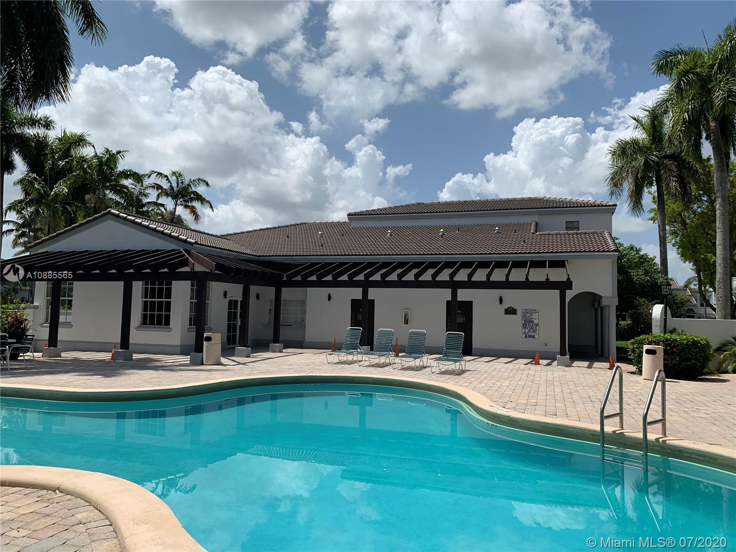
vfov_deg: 53.1
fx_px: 553
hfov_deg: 67.3
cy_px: 276
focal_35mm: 26
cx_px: 368
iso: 25
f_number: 1.8
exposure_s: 1/4274
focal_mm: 4.25
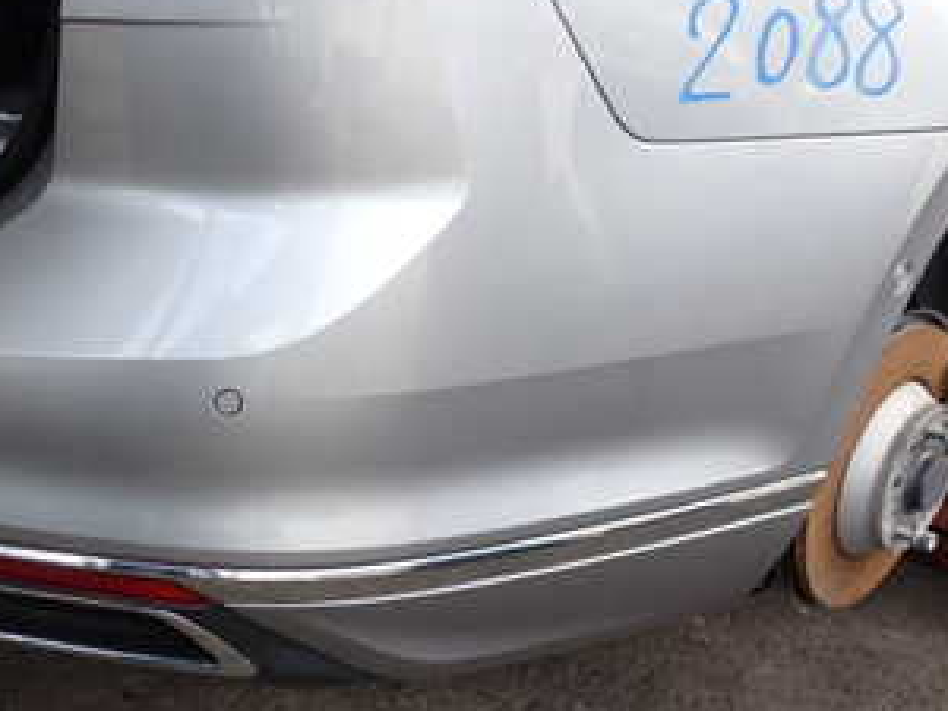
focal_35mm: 60
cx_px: 9
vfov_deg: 24.1
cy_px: 540
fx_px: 1643
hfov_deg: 30.1
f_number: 3.2
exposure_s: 1/125
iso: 100
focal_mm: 5.4
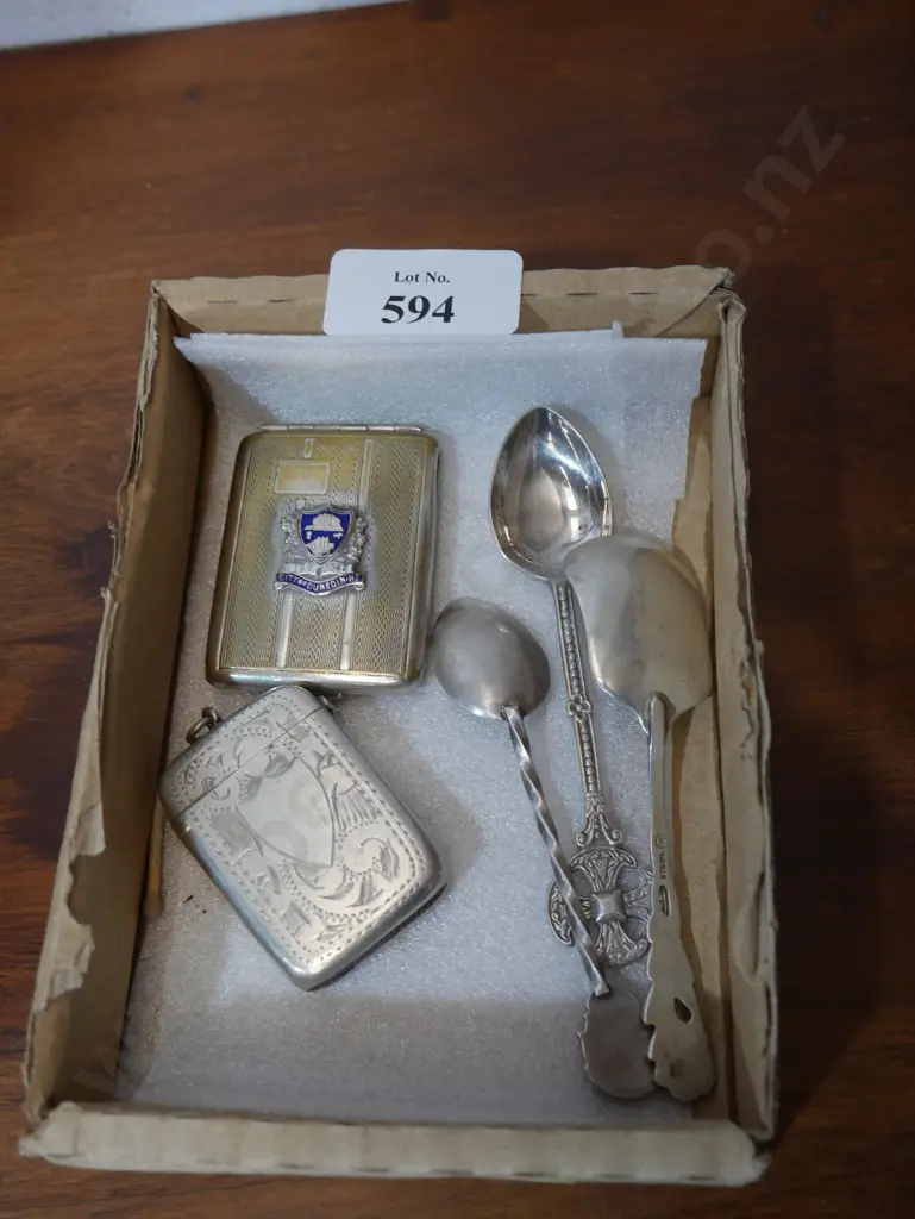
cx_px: 458
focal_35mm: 40
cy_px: 610
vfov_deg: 46.8
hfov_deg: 36.0
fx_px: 1409
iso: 500
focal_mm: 20
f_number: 4.5
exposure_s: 1/60
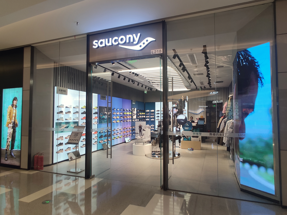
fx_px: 174
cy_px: 108
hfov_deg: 79.0
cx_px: 144
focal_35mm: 21
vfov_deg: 63.5
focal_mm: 2.25
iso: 149
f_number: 2.2
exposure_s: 1/100
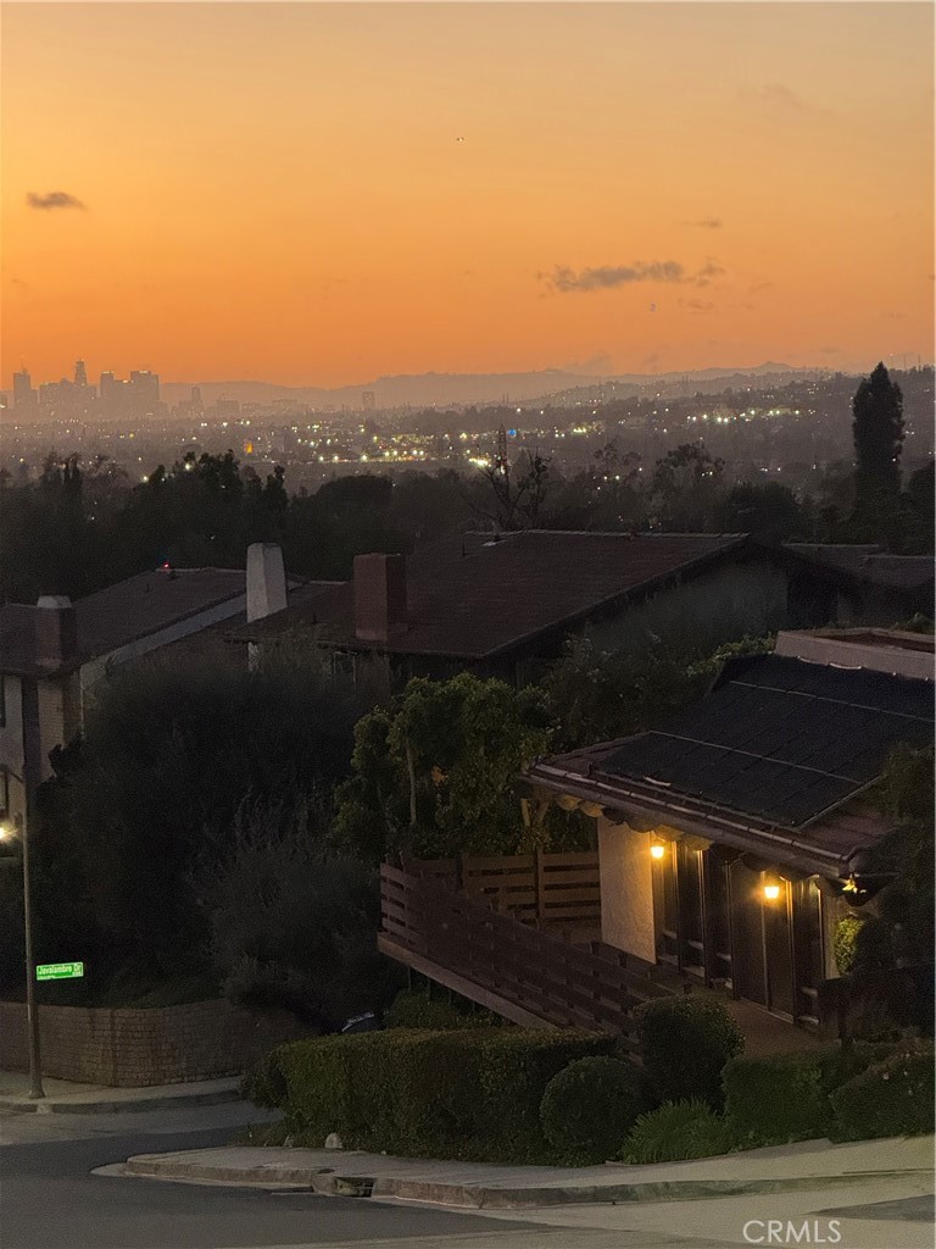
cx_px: 468
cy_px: 624
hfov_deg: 12.3
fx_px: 4326
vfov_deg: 16.4
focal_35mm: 120
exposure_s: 1/40
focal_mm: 15.66
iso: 800
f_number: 2.8
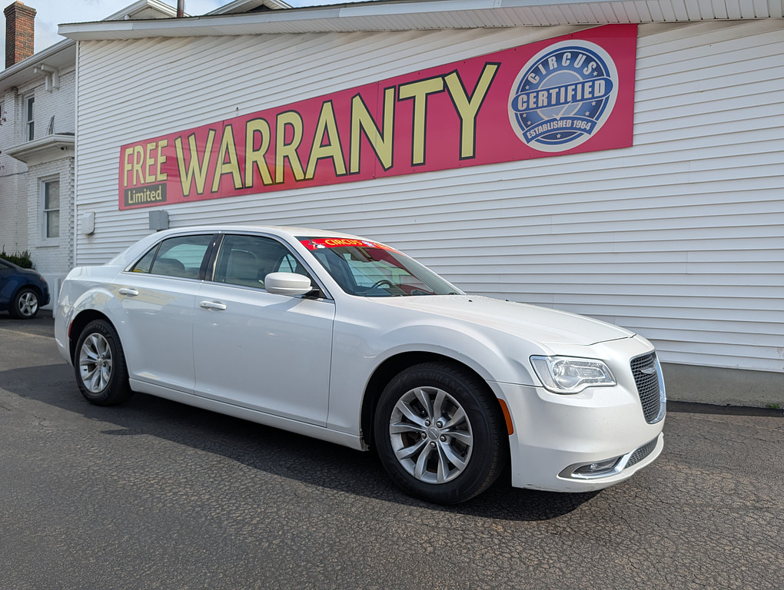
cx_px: 392
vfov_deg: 56.9
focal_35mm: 24
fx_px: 544
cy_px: 295
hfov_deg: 71.5
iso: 21
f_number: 1.68
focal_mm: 6.9
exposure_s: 1/1754
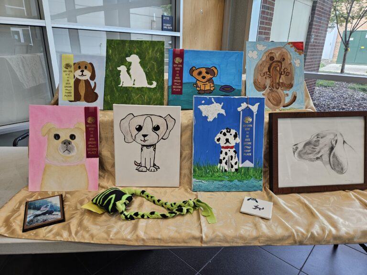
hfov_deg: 73.9
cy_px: 138
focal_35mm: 23
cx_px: 184
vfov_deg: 58.9
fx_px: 244
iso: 125
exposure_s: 1/120
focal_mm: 5.4
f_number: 1.8
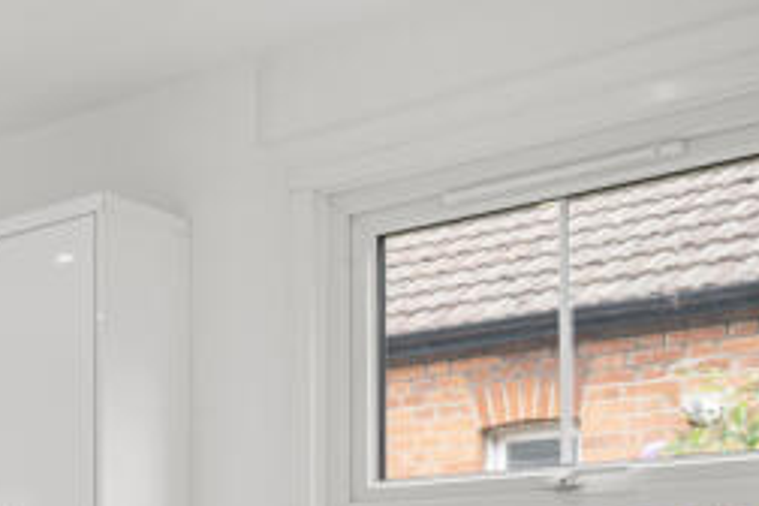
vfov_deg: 19.3
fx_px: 1370
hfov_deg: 23.8
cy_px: 661
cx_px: -410
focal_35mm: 65
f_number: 16
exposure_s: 1/2.5
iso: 200
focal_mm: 16
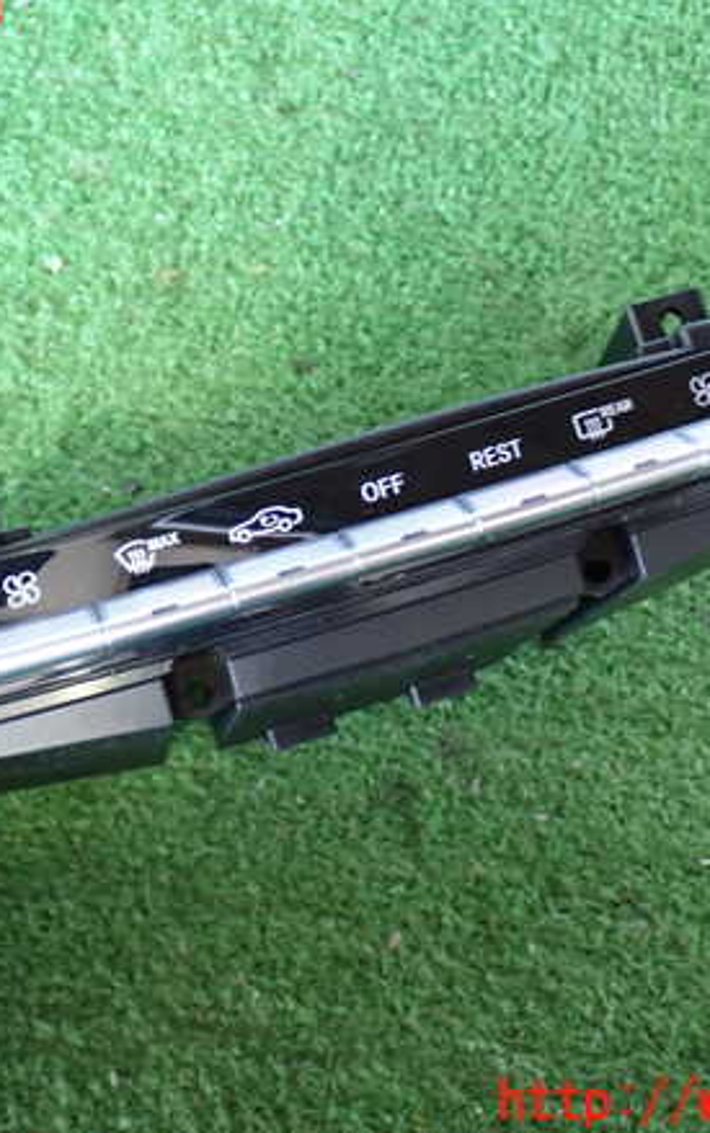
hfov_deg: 23.6
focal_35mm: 55
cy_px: 555
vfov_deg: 36.9
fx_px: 1700
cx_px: 307
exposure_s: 1/40
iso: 640
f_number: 2.7
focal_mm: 6.83
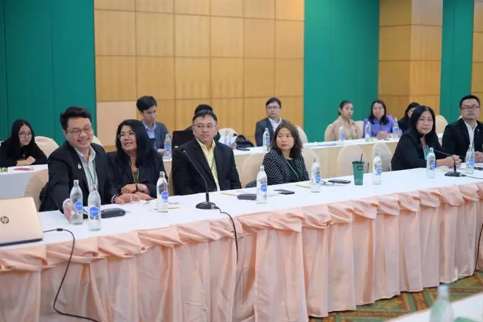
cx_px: 242
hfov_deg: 37.5
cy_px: 161
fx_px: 711
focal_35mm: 53
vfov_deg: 25.5
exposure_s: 1/125
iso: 1250
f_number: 1.4
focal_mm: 35
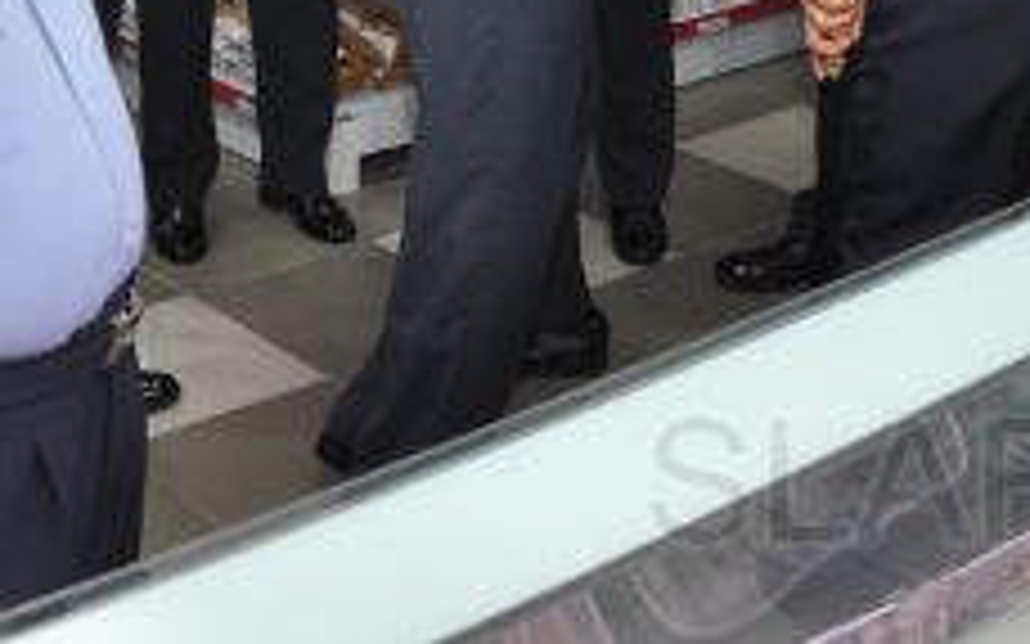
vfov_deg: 16.8
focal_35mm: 72
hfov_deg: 27.8
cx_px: 162
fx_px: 2021
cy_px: -248
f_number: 3.5
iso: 250
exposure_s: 1/60
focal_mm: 18
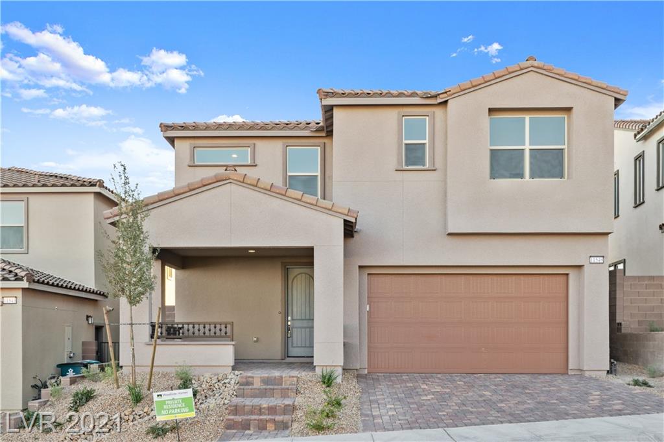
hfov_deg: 53.1
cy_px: 221
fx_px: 664
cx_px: 332
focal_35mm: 36
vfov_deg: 36.8
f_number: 8
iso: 100
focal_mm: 24
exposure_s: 1/50
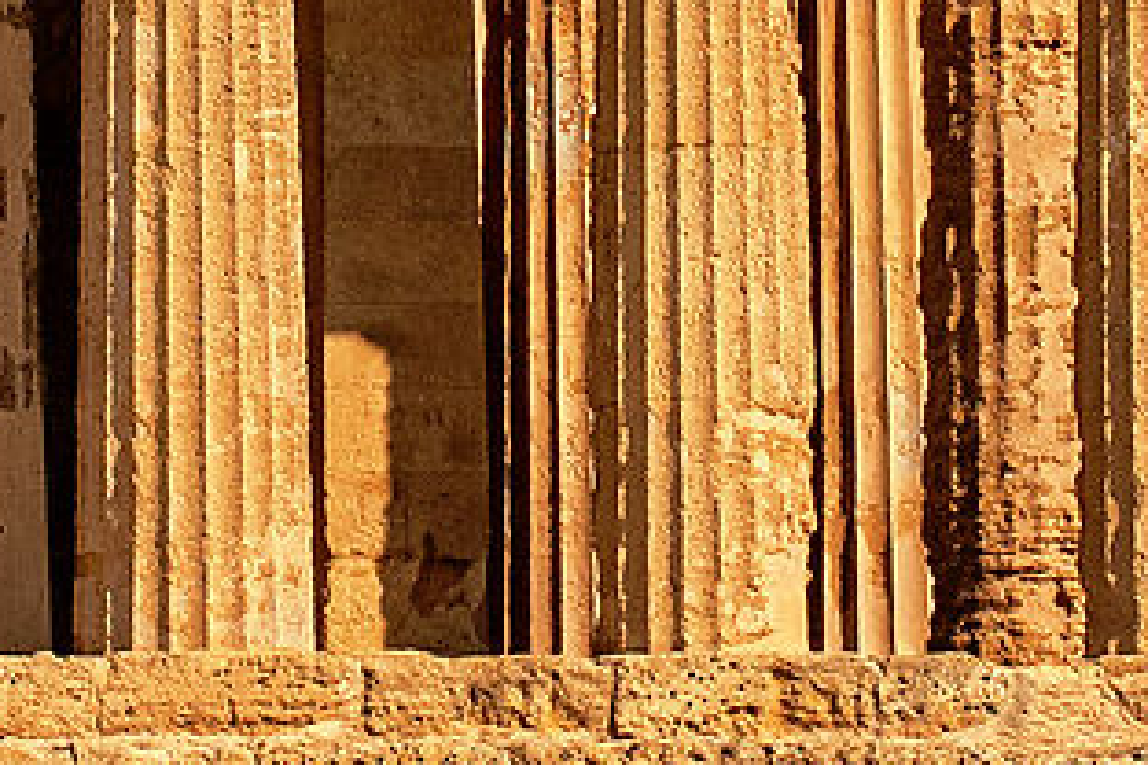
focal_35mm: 539
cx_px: 537
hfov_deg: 3.8
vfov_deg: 2.5
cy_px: -239
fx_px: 17187
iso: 640
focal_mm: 70
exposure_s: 1/1000
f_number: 9
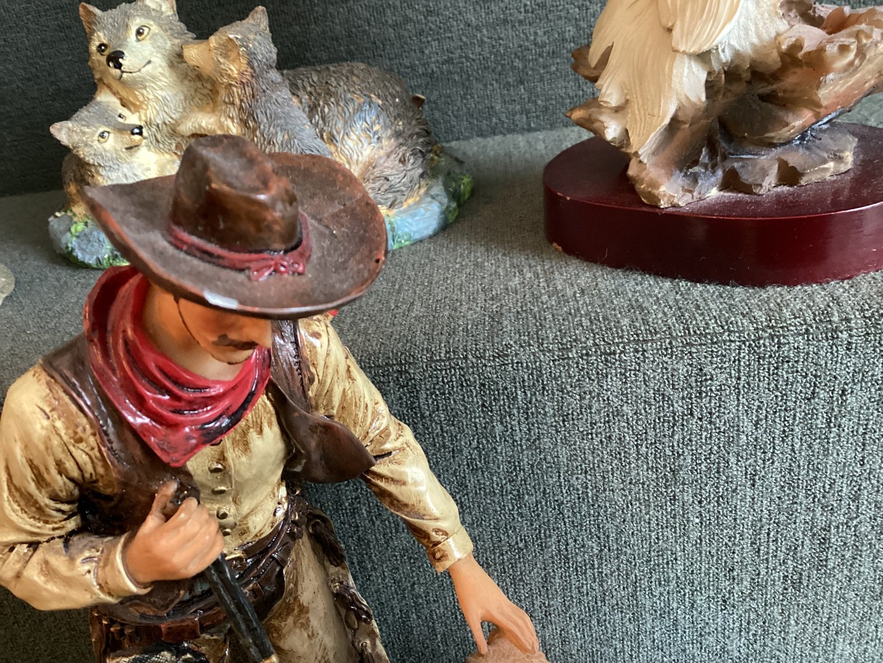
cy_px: 332
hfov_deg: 58.3
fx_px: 791
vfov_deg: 45.4
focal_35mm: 31
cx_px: 442
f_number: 2.4
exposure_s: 1/40
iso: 400
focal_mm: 3.3
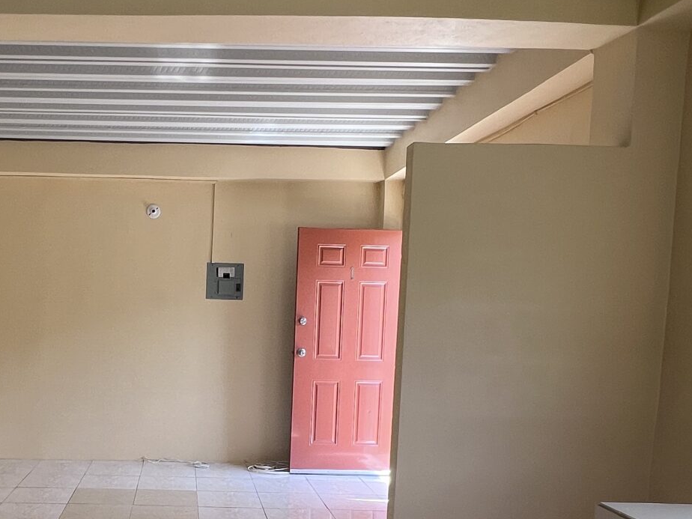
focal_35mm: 36
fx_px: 720
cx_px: 186
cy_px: 375
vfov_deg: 38.8
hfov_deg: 49.6
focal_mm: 1.57
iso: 32
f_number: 1.8
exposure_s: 1/99
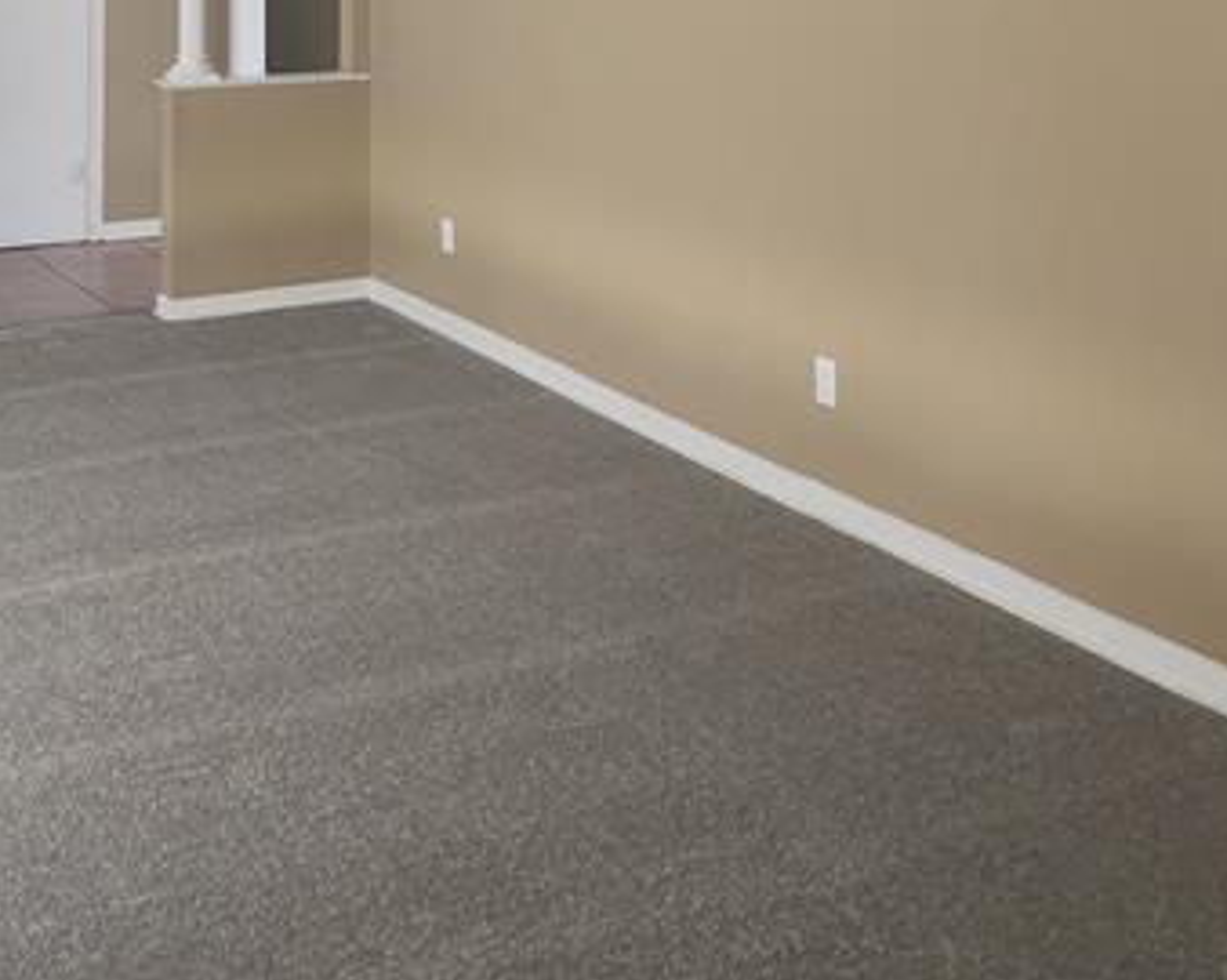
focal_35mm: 51
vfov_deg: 28.1
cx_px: 457
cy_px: 25
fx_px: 1851
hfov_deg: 36.5
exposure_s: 1/120
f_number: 1.8
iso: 1000
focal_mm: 6.4
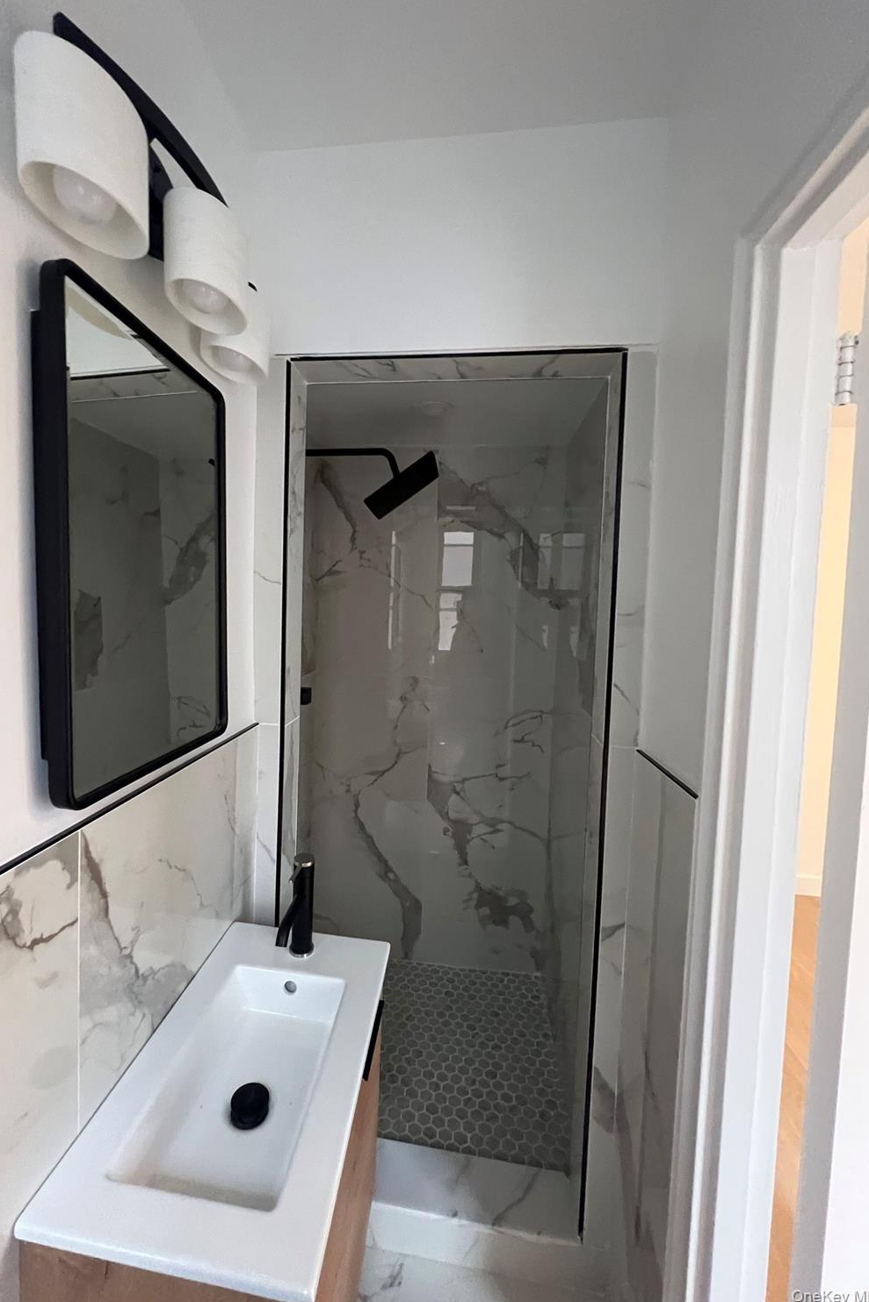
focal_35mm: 14
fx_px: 507
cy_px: 633
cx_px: 386
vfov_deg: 104.2
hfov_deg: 80.9
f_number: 1.8
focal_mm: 1.57
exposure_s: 1/60
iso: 640
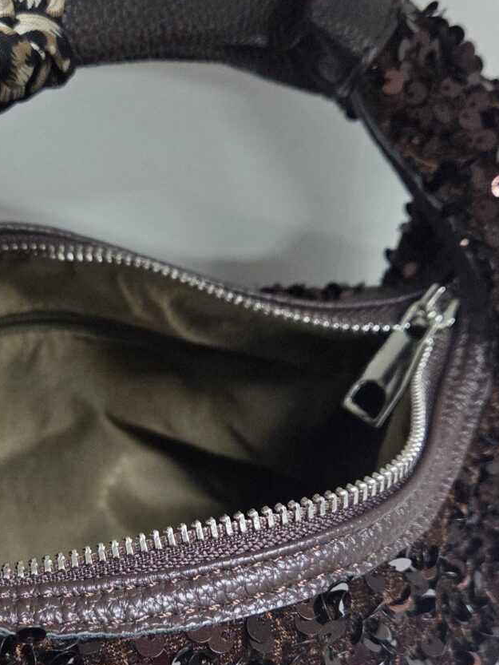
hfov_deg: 27.1
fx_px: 1018
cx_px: 109
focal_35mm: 53
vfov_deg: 36.0
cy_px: 401
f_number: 1.8
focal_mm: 5.4
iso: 320
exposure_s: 1/100
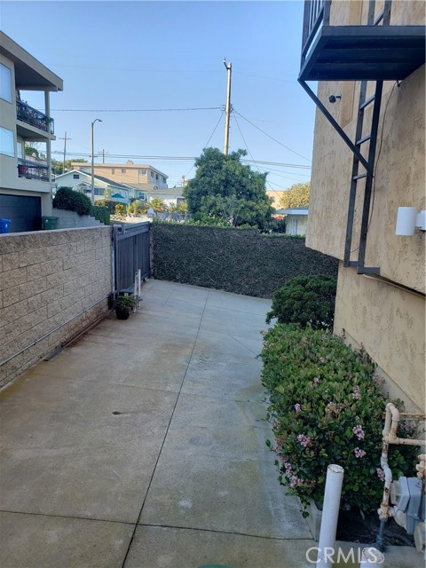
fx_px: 427
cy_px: 284
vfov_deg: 67.3
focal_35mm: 26
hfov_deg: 53.1
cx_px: 213
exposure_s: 1/259
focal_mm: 4.3
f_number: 2.4
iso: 50
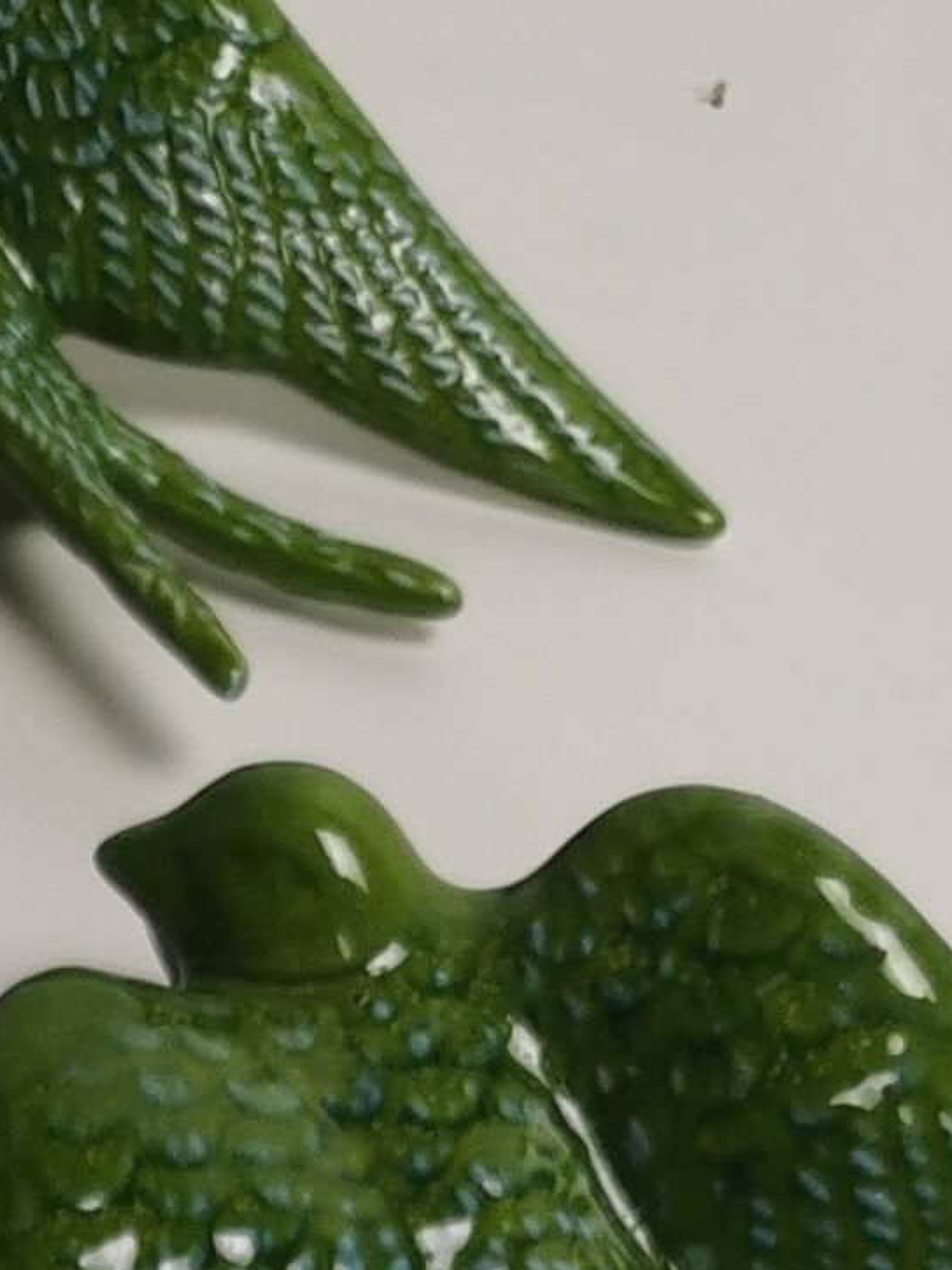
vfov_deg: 12.4
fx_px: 4987
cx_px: -247
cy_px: 2736
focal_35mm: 136
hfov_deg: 10.7
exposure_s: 1/100
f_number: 1.6
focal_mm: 5.56
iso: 50
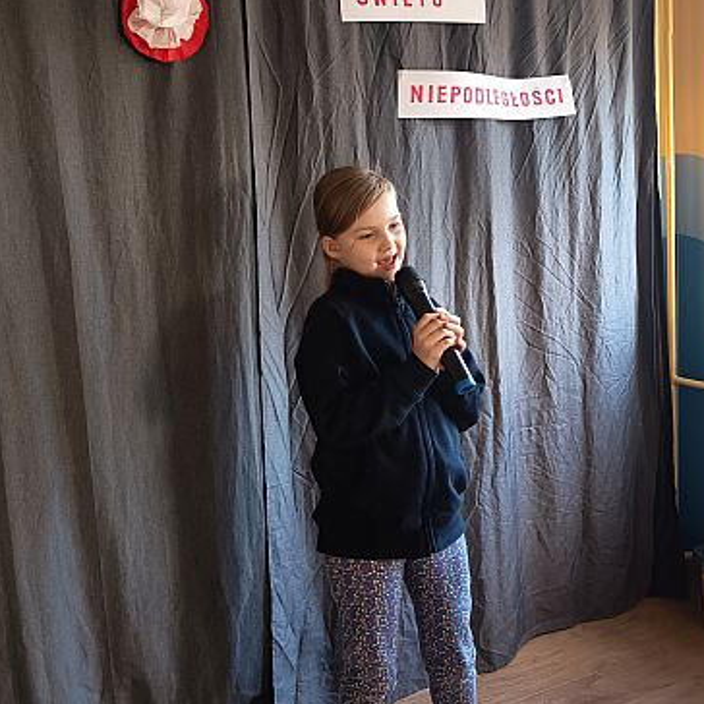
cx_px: 290
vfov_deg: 47.0
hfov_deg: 47.0
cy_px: 294
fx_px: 805
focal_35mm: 35
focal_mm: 5.27
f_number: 1.7
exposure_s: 1/25
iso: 621
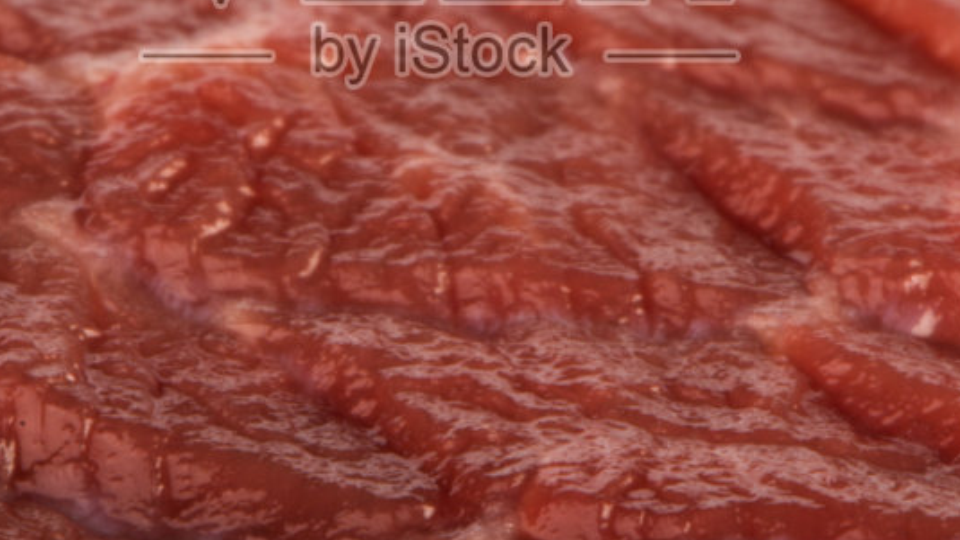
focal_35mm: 329
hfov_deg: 6.6
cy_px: -32
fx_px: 8375
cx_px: 438
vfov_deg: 3.7
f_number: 51
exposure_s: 1/200
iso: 100
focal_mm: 105
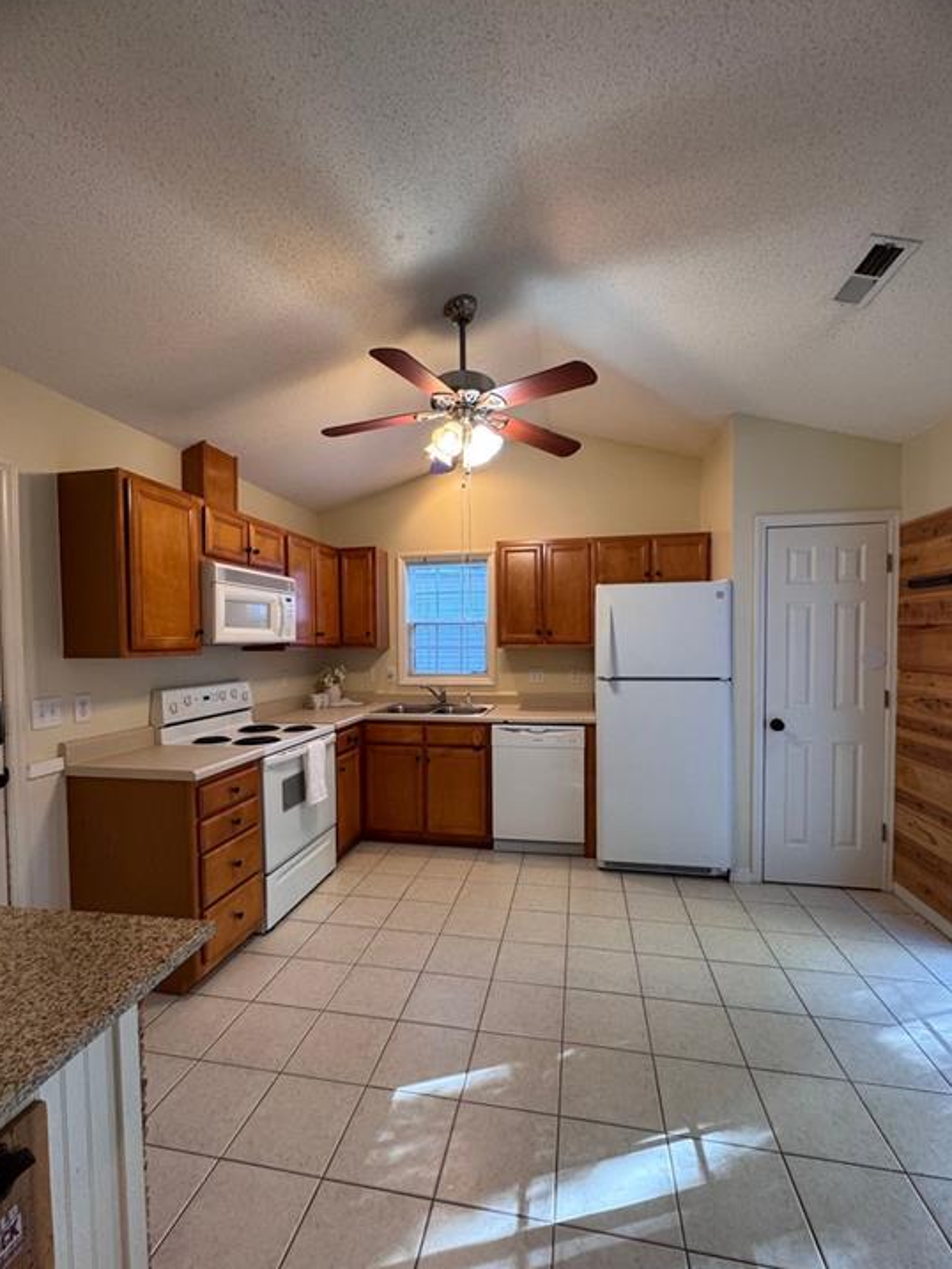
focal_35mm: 15
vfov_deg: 98.1
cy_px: 660
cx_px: 472
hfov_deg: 81.8
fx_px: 550
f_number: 2.2
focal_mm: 2.22
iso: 160
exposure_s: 1/60
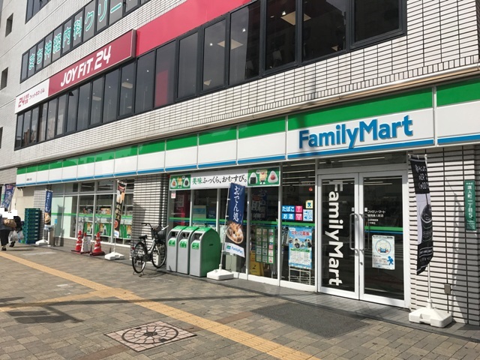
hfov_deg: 63.4
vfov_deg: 49.7
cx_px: 240
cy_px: 180
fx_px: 388
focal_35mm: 28
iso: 20
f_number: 1.8
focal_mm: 3.99
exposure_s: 1/4367
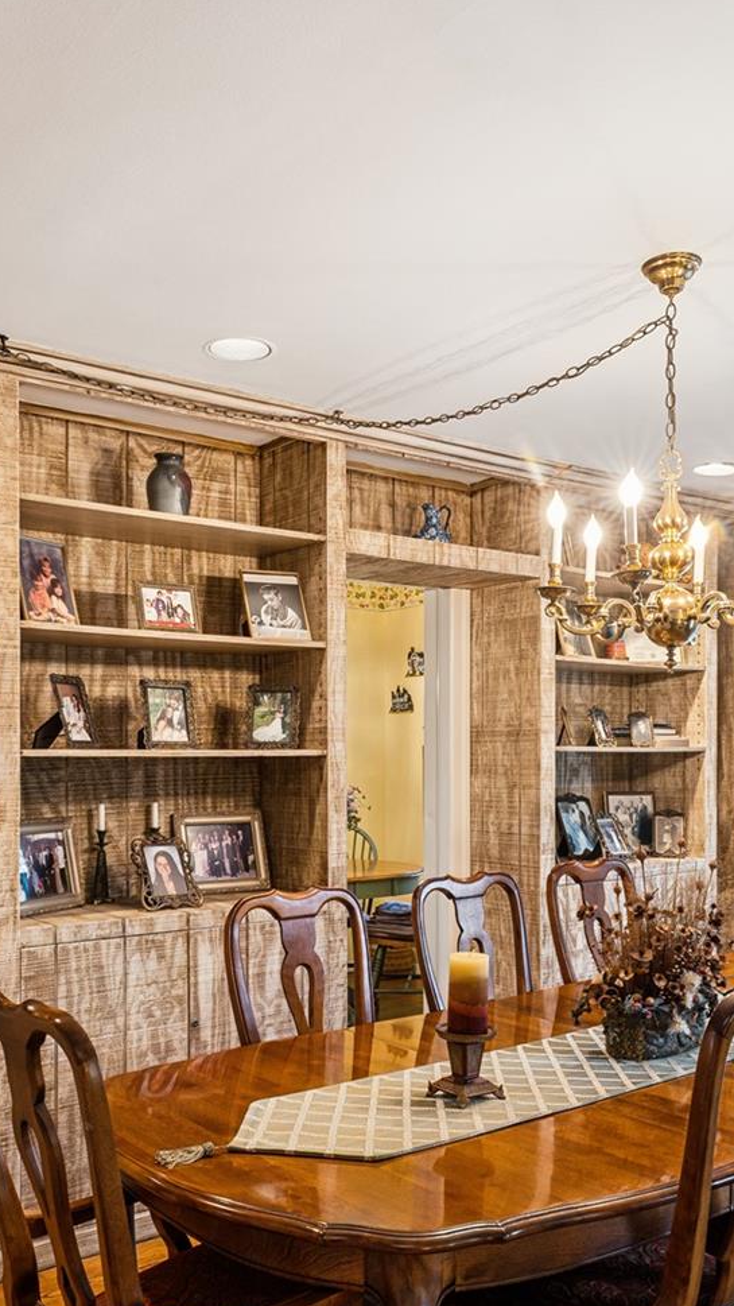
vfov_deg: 62.3
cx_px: 347
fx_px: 1073
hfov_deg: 37.8
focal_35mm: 31
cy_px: 751
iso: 100
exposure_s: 1.3
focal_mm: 14
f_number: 11
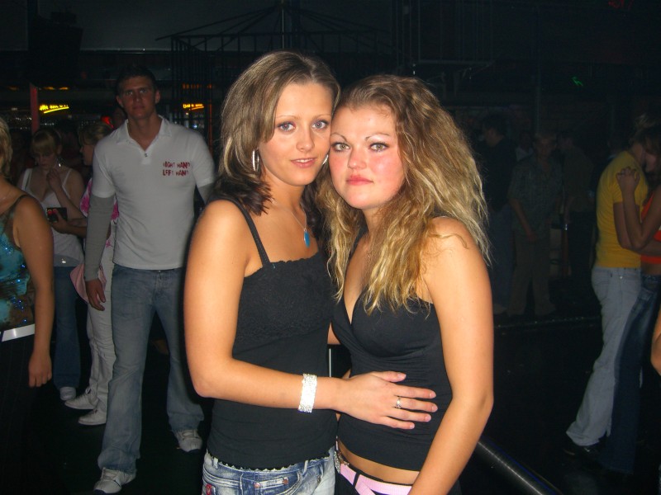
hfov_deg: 49.0
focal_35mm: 38
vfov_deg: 37.7
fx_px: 726
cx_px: 330
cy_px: 248
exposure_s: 1/60
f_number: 2.8
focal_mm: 7.9
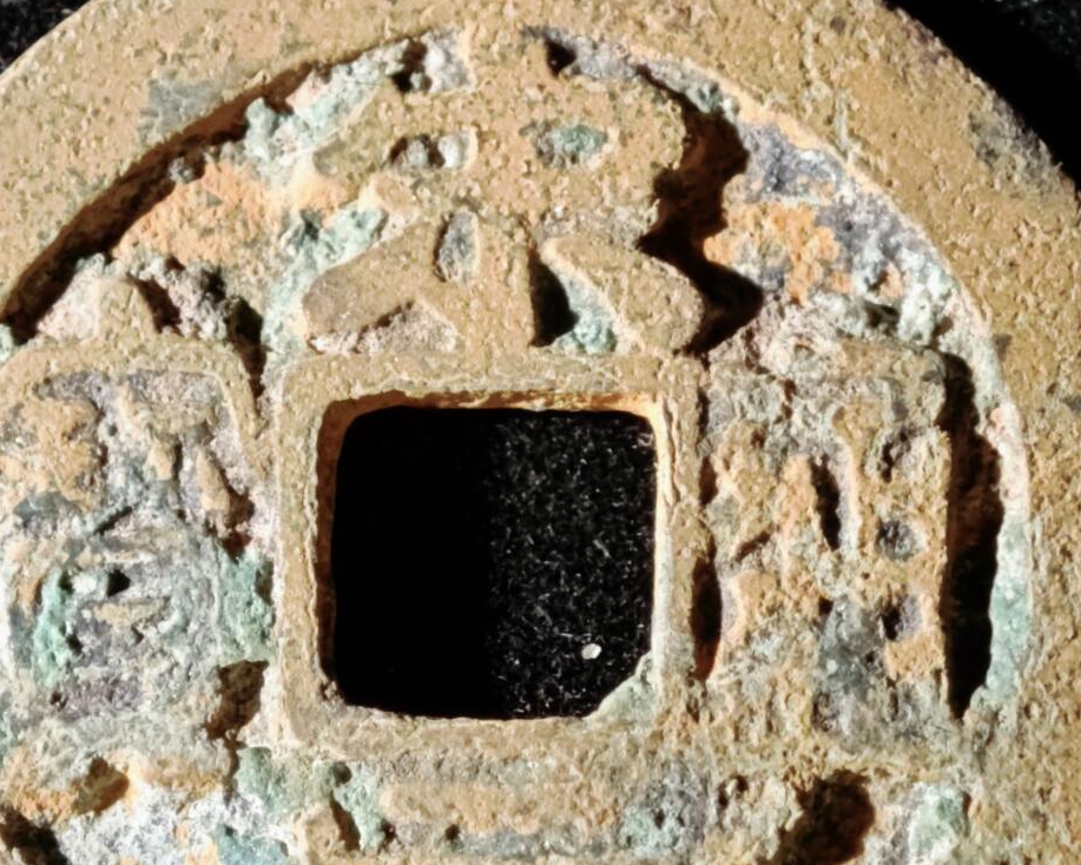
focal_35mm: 205
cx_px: 501
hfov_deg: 9.4
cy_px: 621
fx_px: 6560
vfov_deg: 7.5
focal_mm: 9
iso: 500
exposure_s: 1/100
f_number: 2
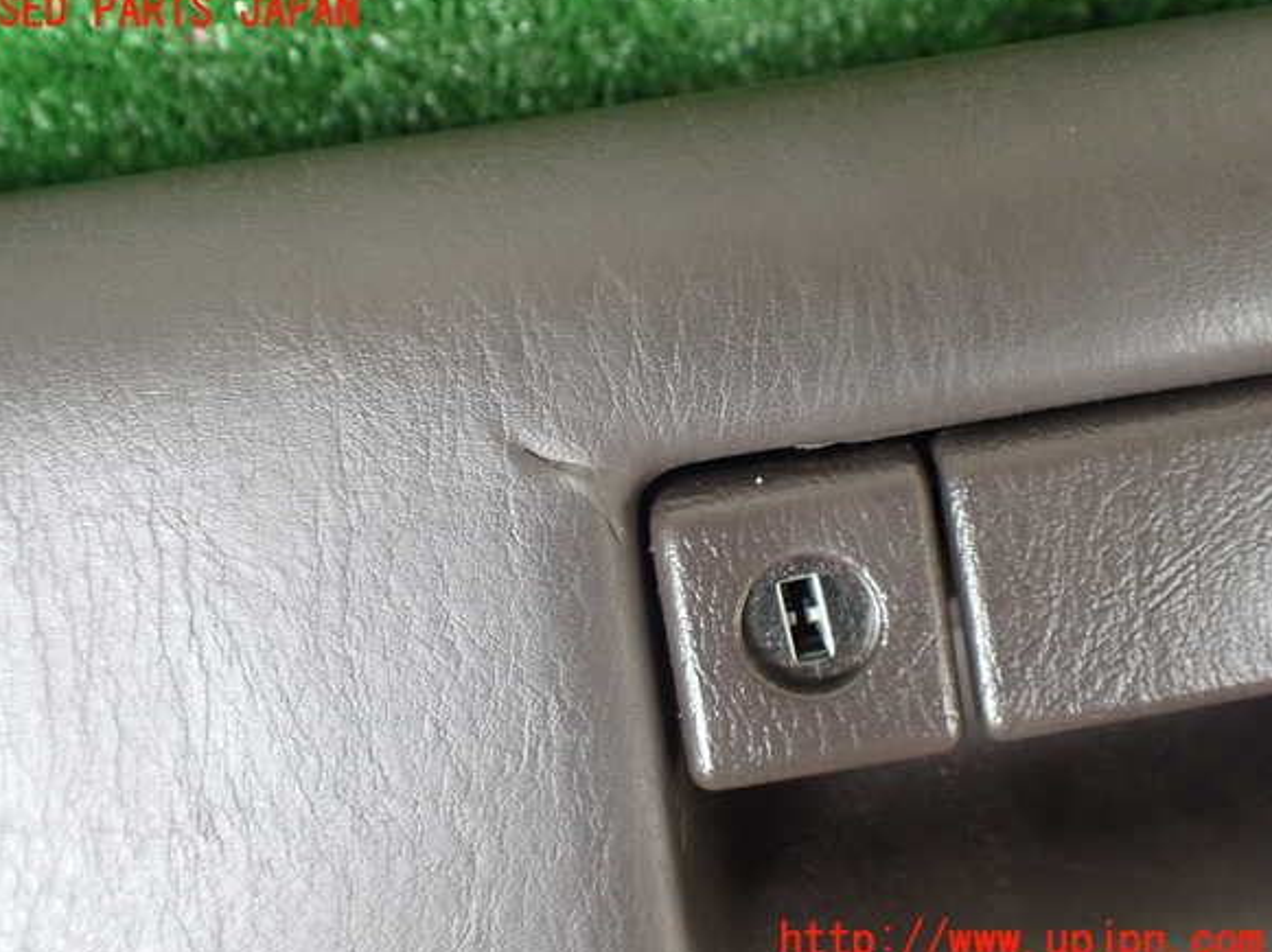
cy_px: 477
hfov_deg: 58.4
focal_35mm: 31
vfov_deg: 45.4
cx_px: 617
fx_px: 1138
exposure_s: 1/100
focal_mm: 5.4
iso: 800
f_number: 2.3
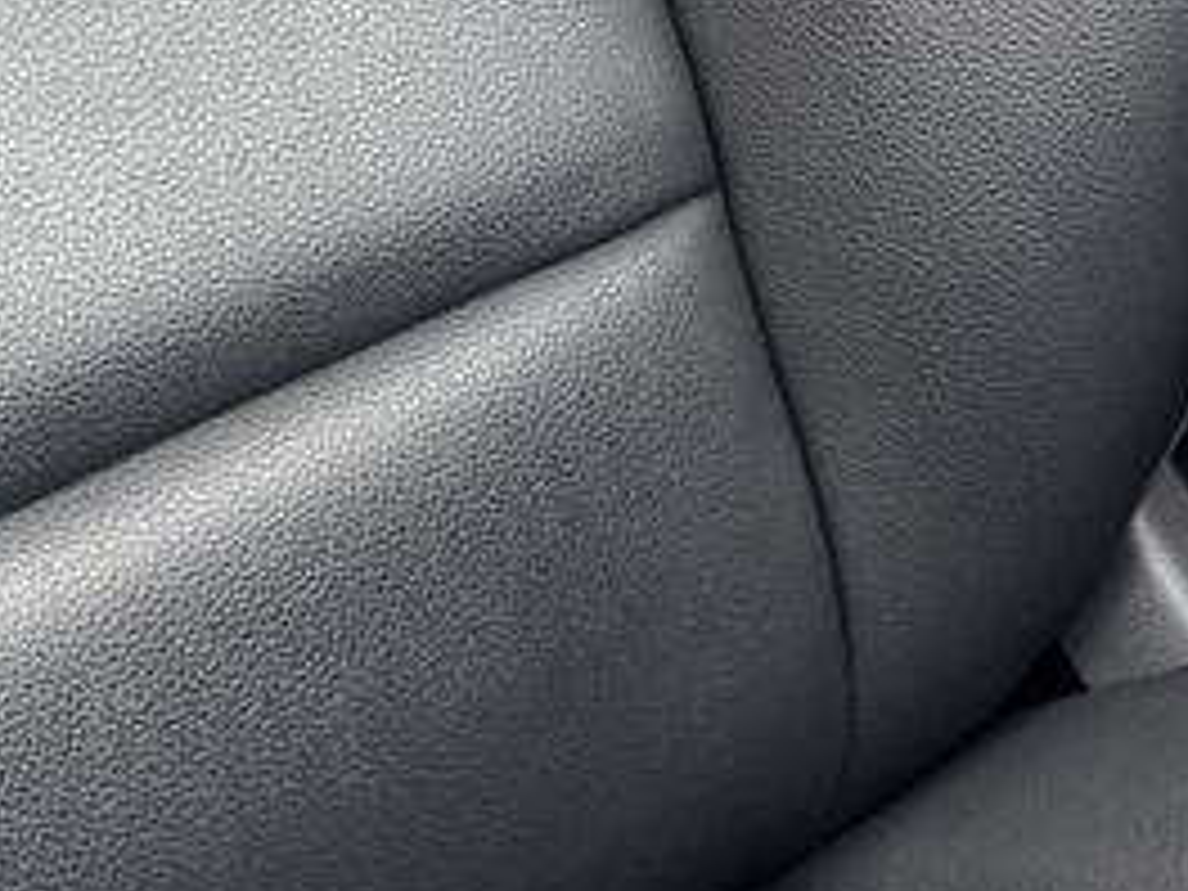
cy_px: -954
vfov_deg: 10.8
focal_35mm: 124
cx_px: 1573
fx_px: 4256
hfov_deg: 15.1
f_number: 1.78
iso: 250
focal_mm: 6.86
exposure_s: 1/60
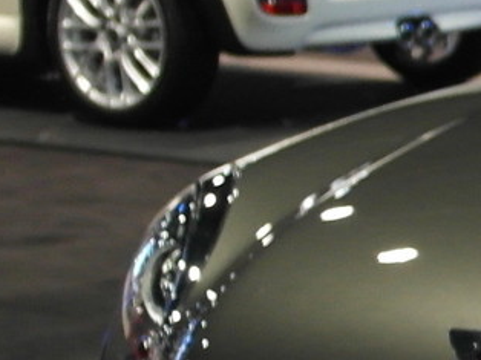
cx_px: 1219
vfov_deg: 6.4
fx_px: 3193
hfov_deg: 7.9
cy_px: 399
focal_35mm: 230
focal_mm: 20
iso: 400
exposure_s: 1/20
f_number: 3.5
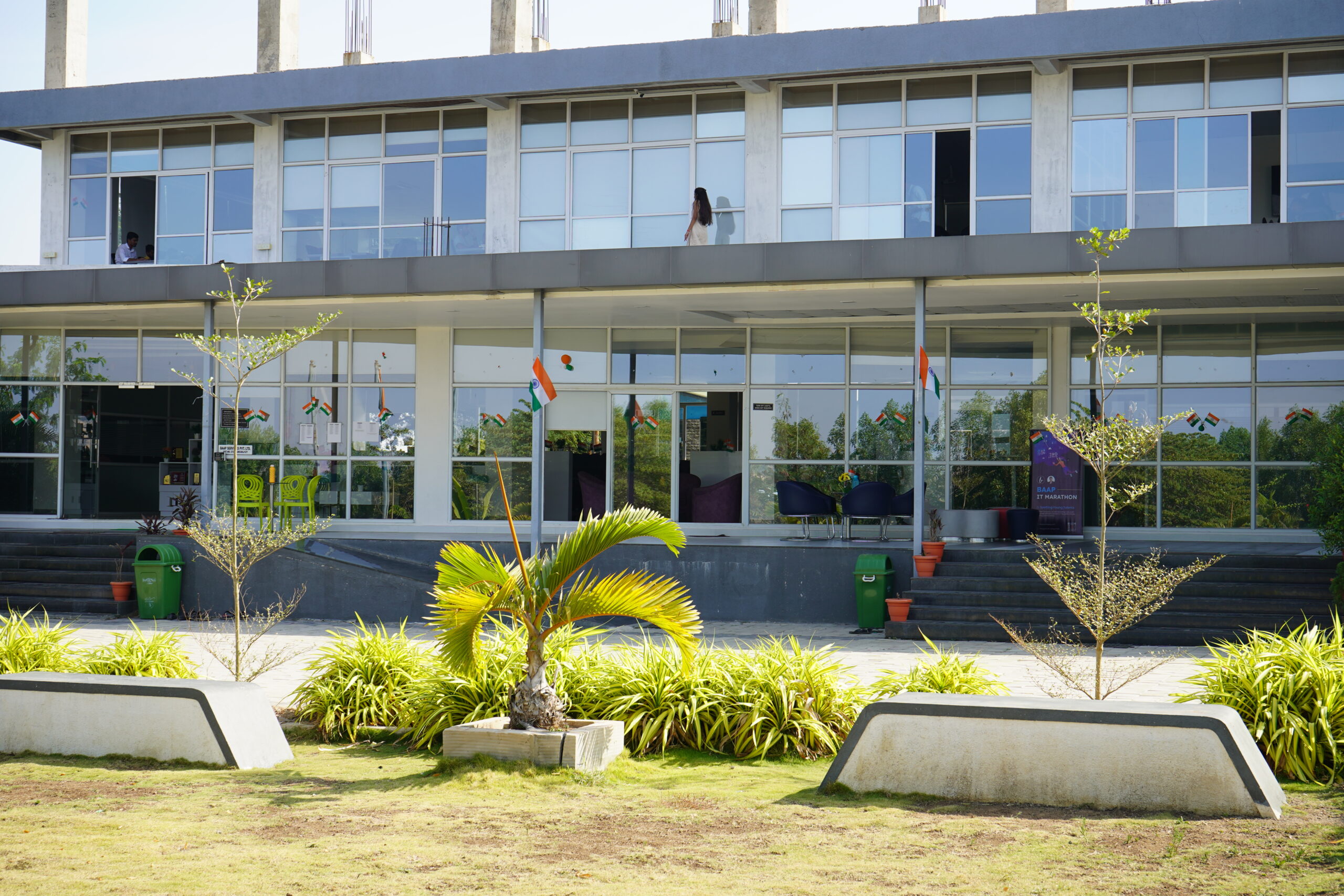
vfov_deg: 26.0
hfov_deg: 38.2
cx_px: 672
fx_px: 1941
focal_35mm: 52
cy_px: 448
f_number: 8
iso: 100
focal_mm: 52
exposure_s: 1/100
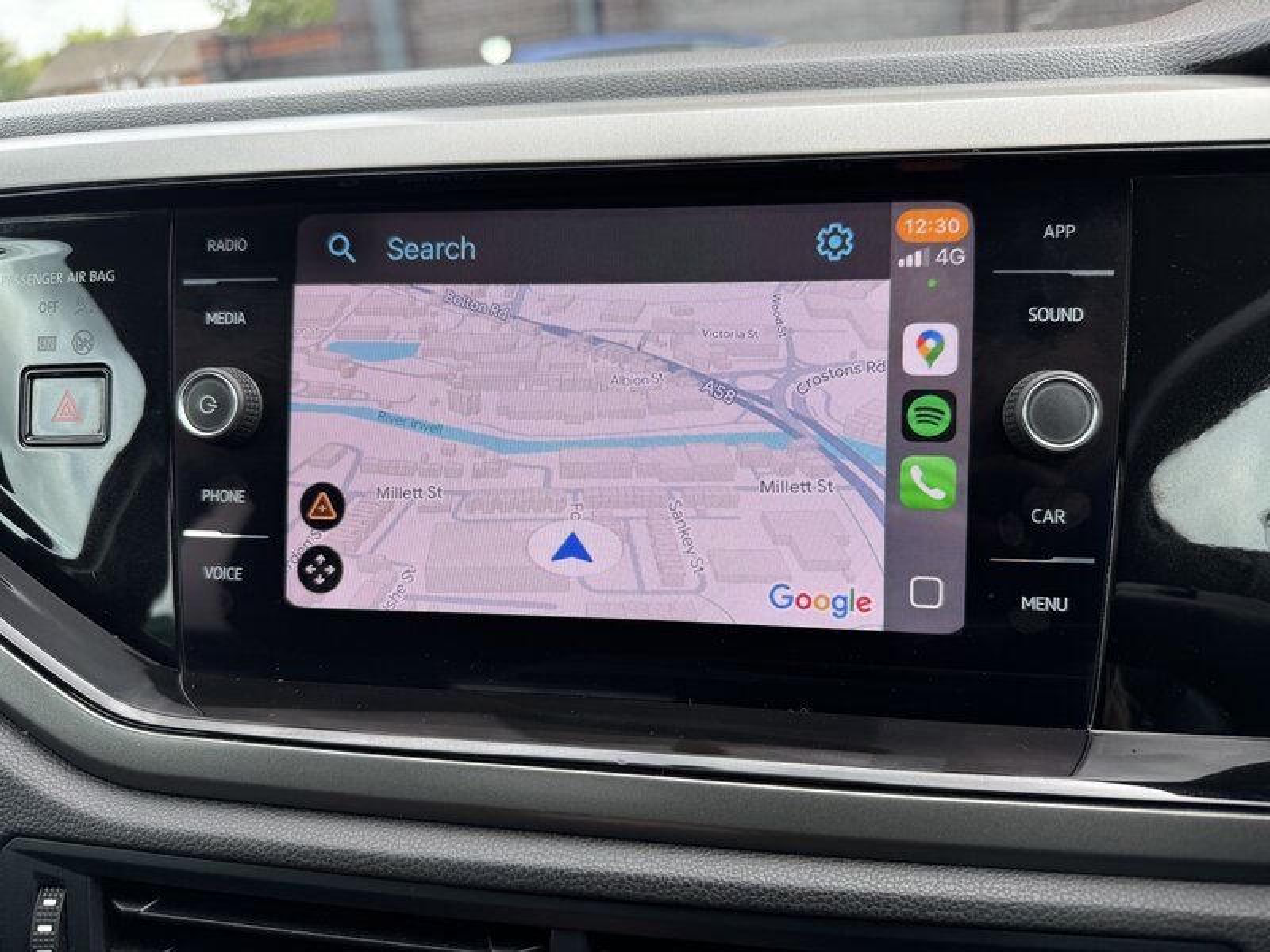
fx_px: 881
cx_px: 635
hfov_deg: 71.6
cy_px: 476
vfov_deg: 56.8
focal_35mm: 24
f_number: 1.78
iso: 80
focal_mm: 6.76
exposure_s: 1/358
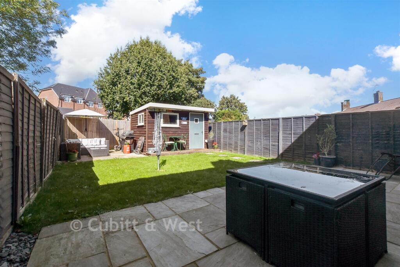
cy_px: 134
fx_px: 167
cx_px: 200
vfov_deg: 77.3
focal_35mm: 15
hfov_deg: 100.4
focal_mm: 10
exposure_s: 1/800
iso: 400
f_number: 8
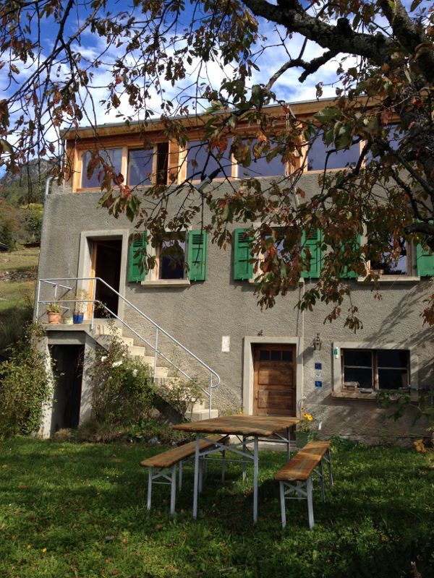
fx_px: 585
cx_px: 217
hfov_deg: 40.7
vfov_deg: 52.6
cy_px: 289
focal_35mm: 35
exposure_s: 1/876
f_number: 2.4
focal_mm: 4.28
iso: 50
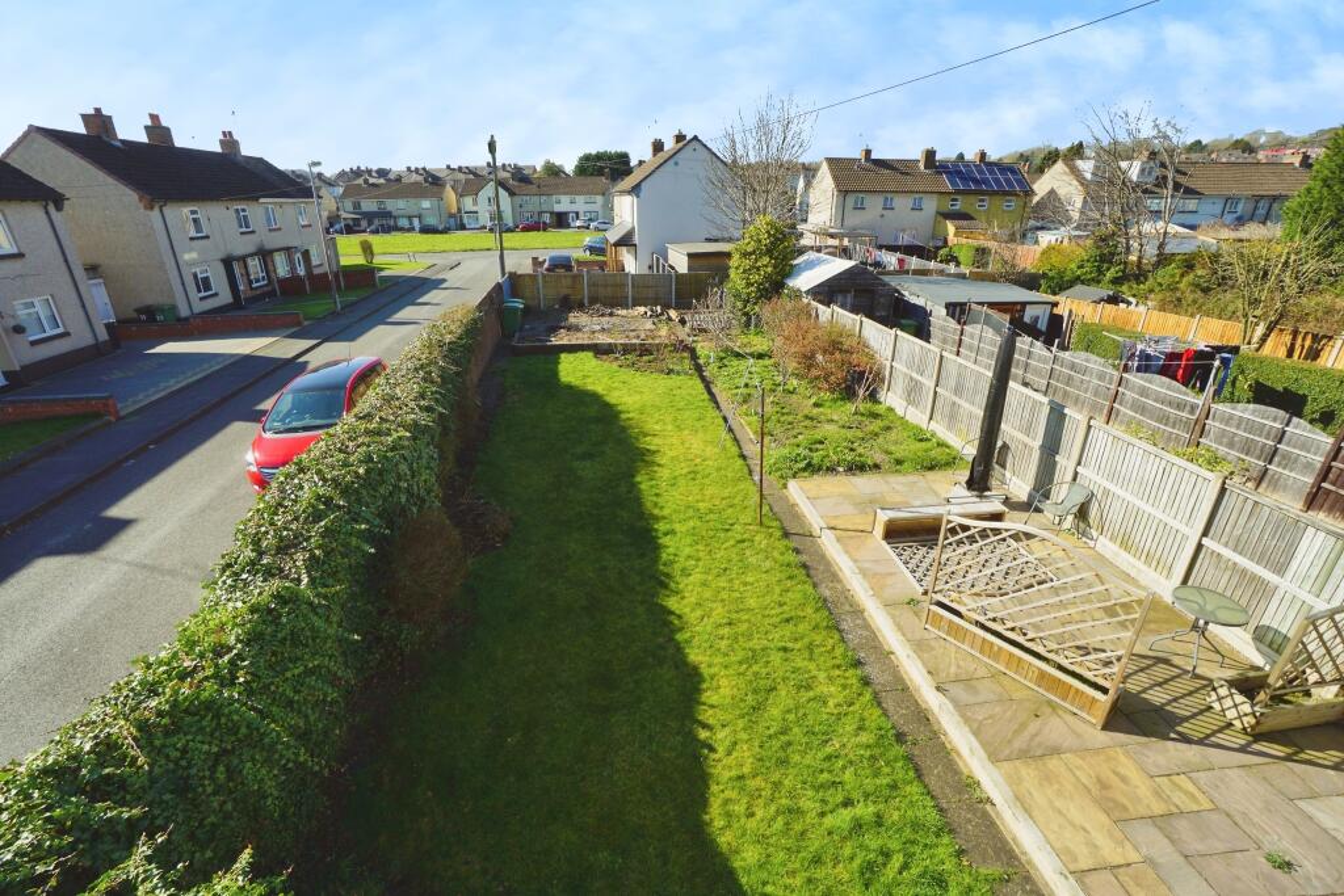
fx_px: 560
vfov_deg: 77.3
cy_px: 448
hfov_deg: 100.4
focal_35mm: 15
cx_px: 672
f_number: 10
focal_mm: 10
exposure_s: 1/100
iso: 100
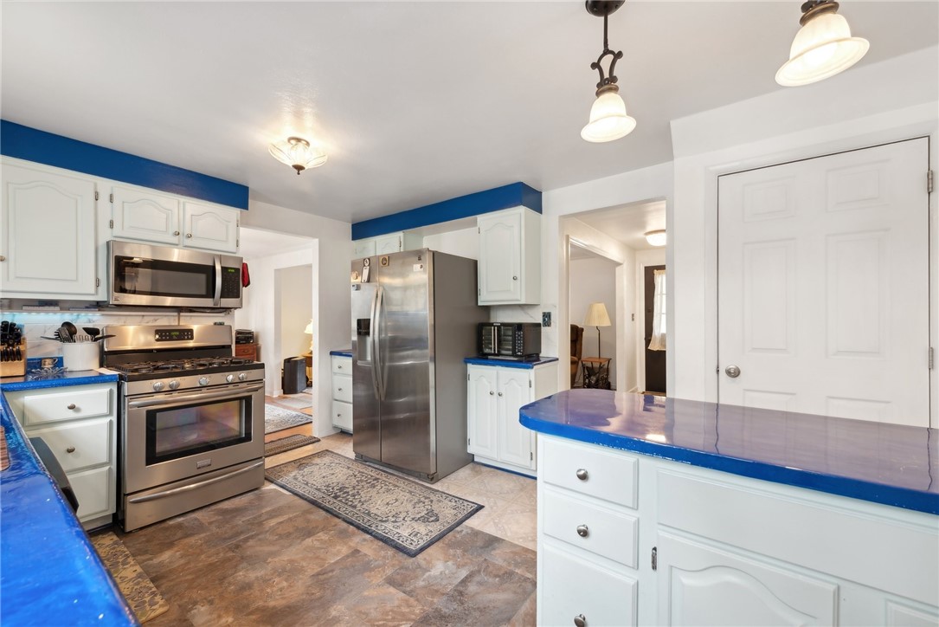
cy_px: 314
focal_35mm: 14
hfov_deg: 104.2
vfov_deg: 81.2
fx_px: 365
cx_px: 470
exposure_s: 1/2.5
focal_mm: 14
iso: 50
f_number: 11
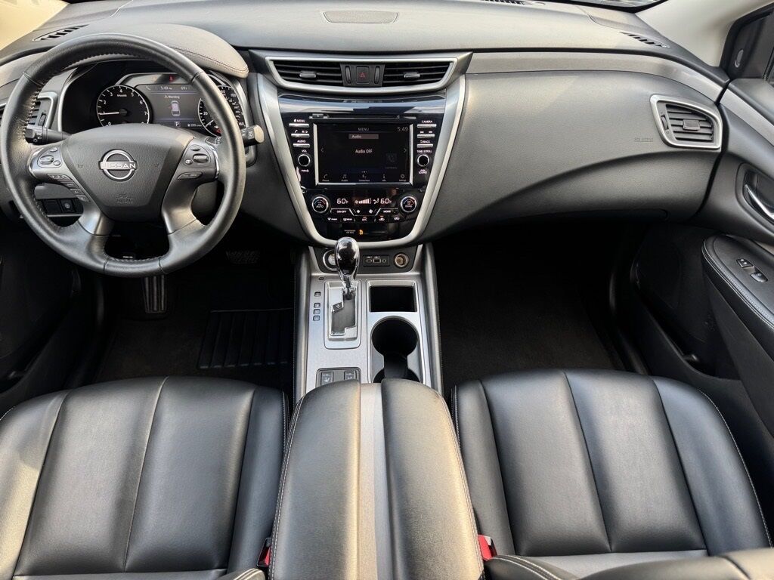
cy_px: 290
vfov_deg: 56.8
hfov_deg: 71.6
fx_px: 537
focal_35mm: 24
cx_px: 387
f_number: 1.78
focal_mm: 6.76
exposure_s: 1/121
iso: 80
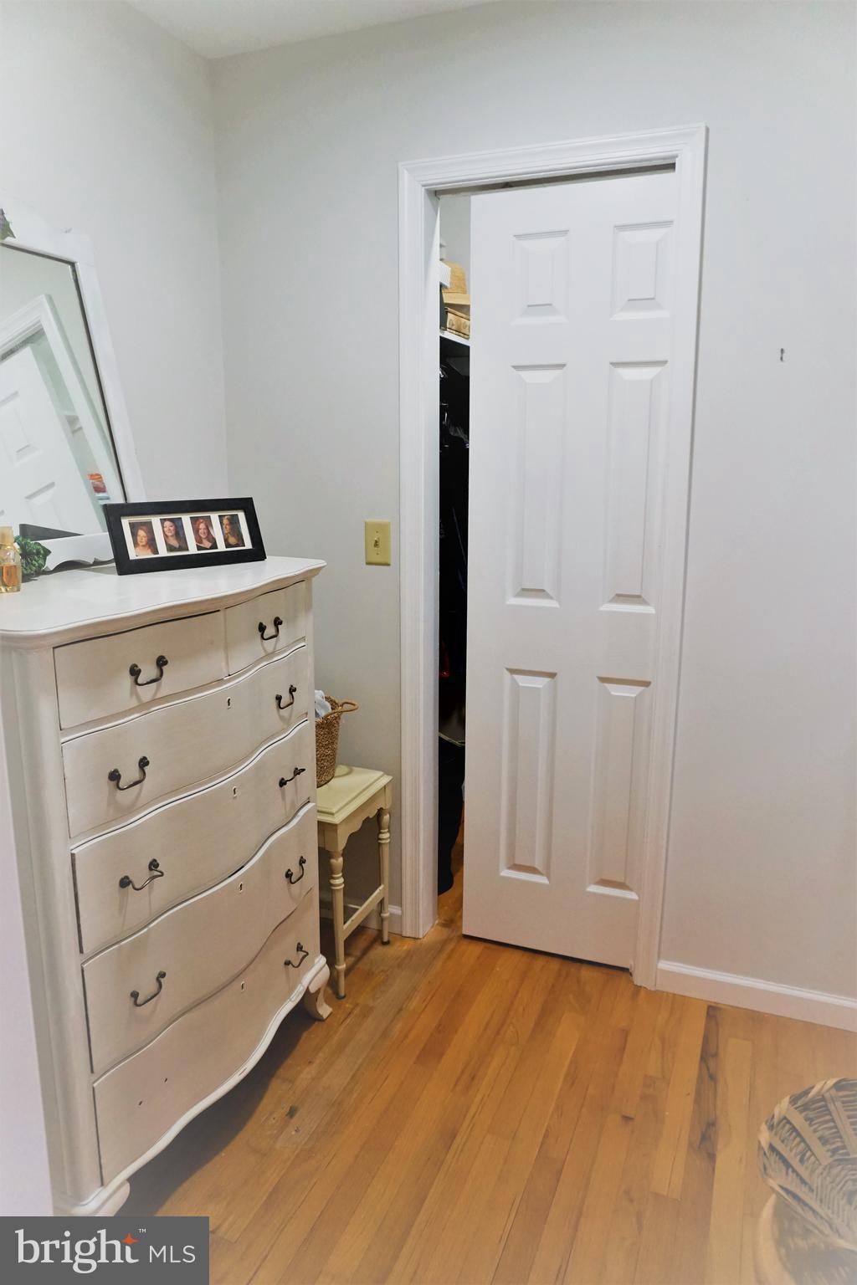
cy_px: 642
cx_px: 428
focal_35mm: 24
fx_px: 857
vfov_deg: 73.7
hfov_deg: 53.1
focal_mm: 16
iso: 1000
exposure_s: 1/160
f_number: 4
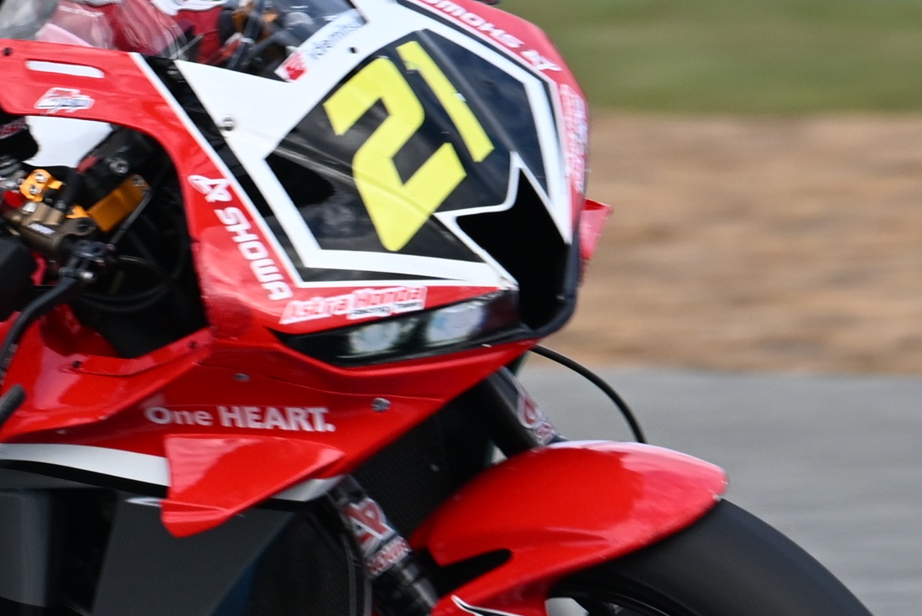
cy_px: 128
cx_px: -230
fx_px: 40126
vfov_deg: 0.9
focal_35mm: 1566
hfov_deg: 1.3
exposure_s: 1/501
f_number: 7.1
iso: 400
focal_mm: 380
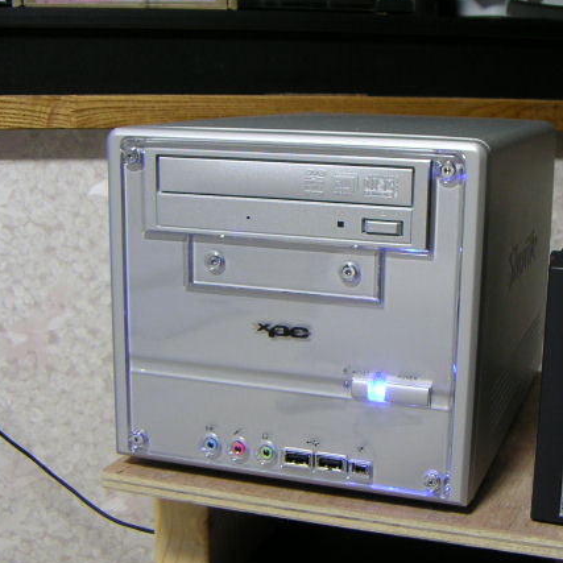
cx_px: 310
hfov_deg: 32.2
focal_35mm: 53
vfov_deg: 32.2
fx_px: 975
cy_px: 307
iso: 100
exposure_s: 1/4
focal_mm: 5.3
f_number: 2.9
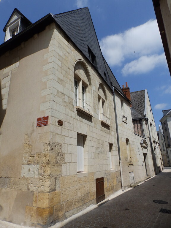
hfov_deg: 61.1
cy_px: 114
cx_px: 86
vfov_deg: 76.4
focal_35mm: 22
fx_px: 145
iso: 80
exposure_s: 1/800
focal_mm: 4
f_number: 5
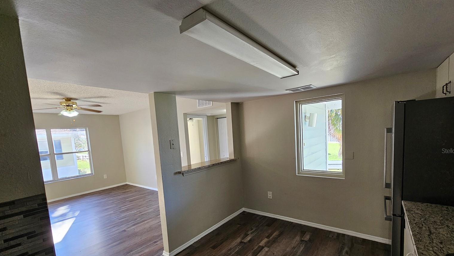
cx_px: 230
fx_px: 181
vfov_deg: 70.0
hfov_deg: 103.0
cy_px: 151
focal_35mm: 15
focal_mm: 2.2
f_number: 2.2
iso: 200
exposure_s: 1/100
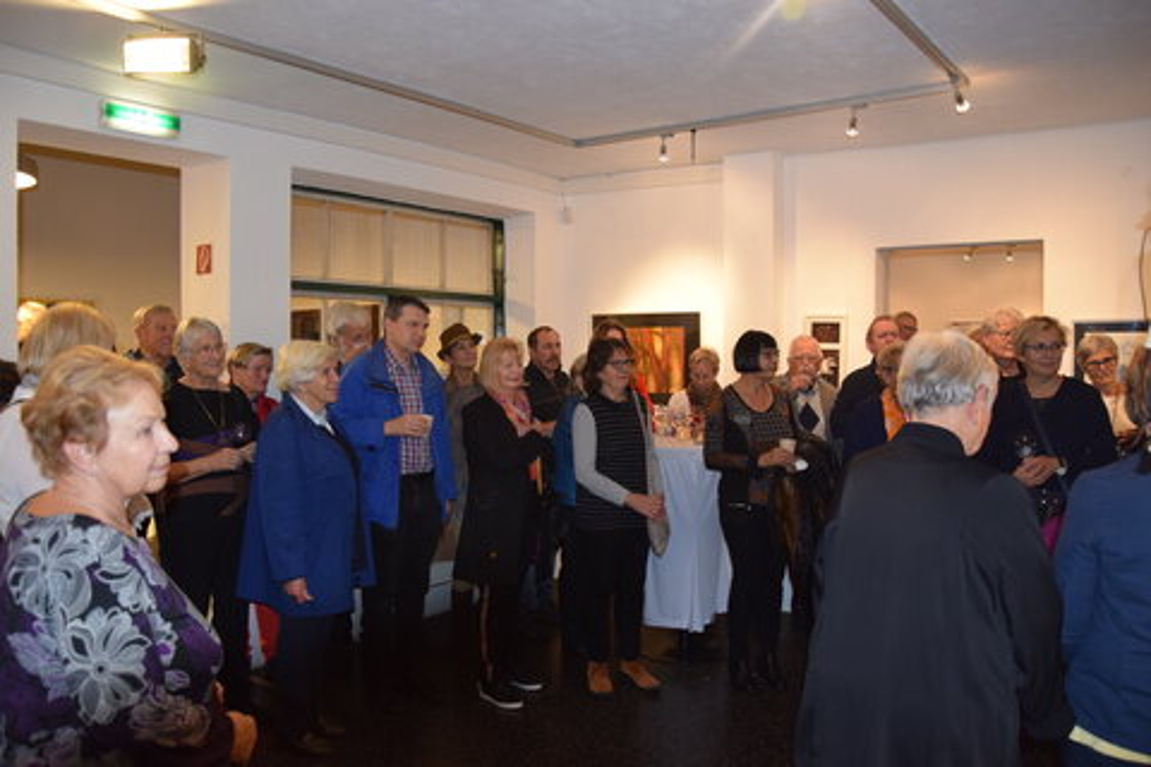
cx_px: 576
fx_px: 863
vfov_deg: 47.9
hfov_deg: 67.4
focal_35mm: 27
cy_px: 384
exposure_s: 1/60
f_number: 3.5
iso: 1000
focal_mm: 18
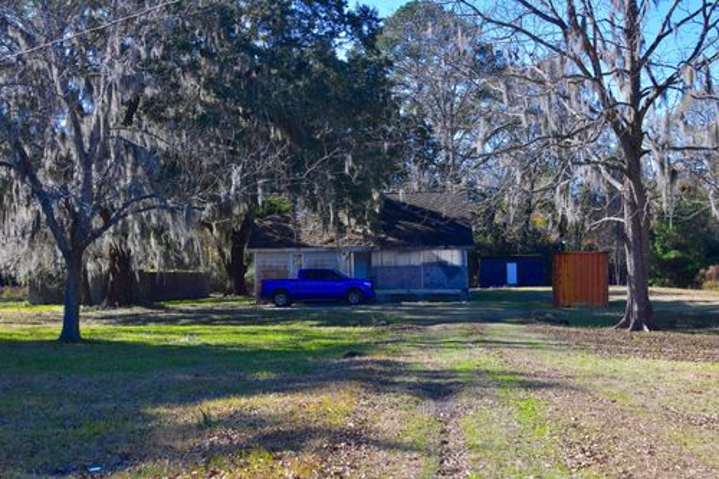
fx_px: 958
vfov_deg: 28.1
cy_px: 240
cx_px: 360
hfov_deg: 41.1
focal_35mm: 48
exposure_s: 1/400
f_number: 10
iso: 400
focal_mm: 48
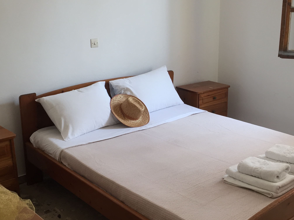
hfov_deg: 40.4
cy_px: 113
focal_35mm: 47
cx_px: 166
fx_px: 399
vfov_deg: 30.9
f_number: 2.2
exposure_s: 1/33
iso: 32
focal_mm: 4.15
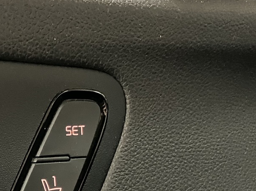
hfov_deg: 27.9
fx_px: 495
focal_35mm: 67
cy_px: 195
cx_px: 23
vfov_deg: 21.1
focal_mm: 3.99
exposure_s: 1/19
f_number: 1.8
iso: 640
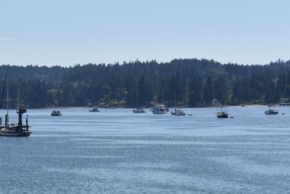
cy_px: 179
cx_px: 42
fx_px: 1386
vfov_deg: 8.0
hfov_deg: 11.9
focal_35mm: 172
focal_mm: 82
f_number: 9
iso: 100
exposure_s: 1/320
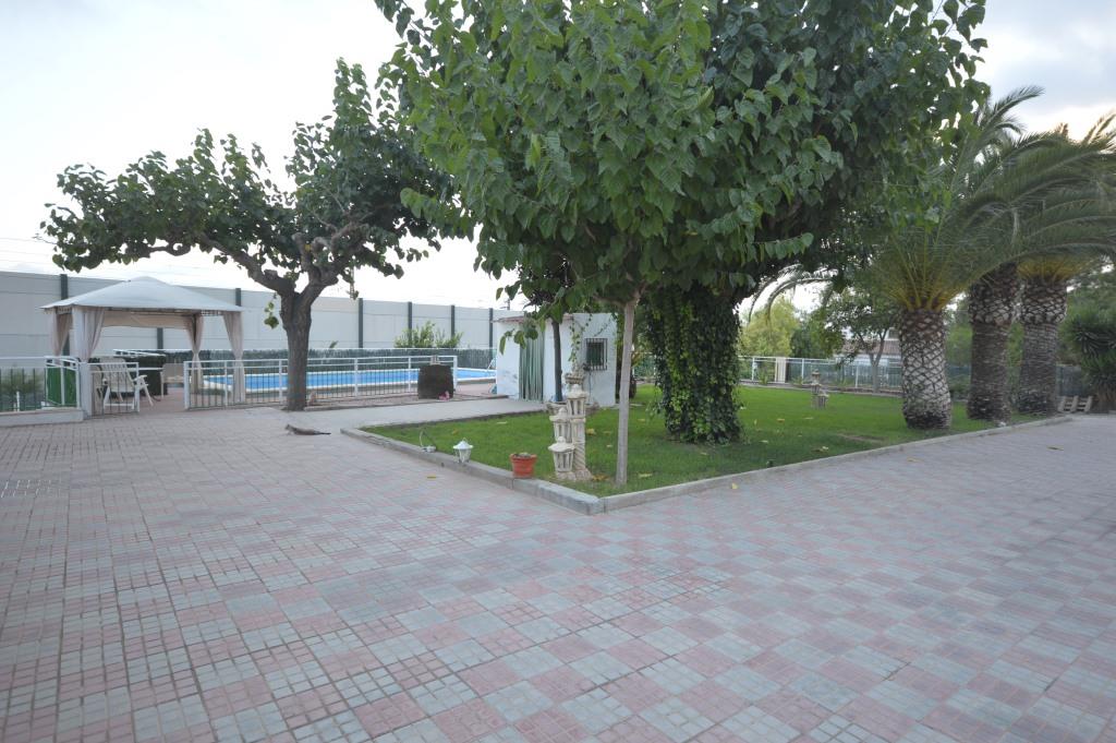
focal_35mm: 20
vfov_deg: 63.1
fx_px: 604
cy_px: 372
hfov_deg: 85.5
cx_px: 558
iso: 400
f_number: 4.8
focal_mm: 13
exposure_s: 1/100
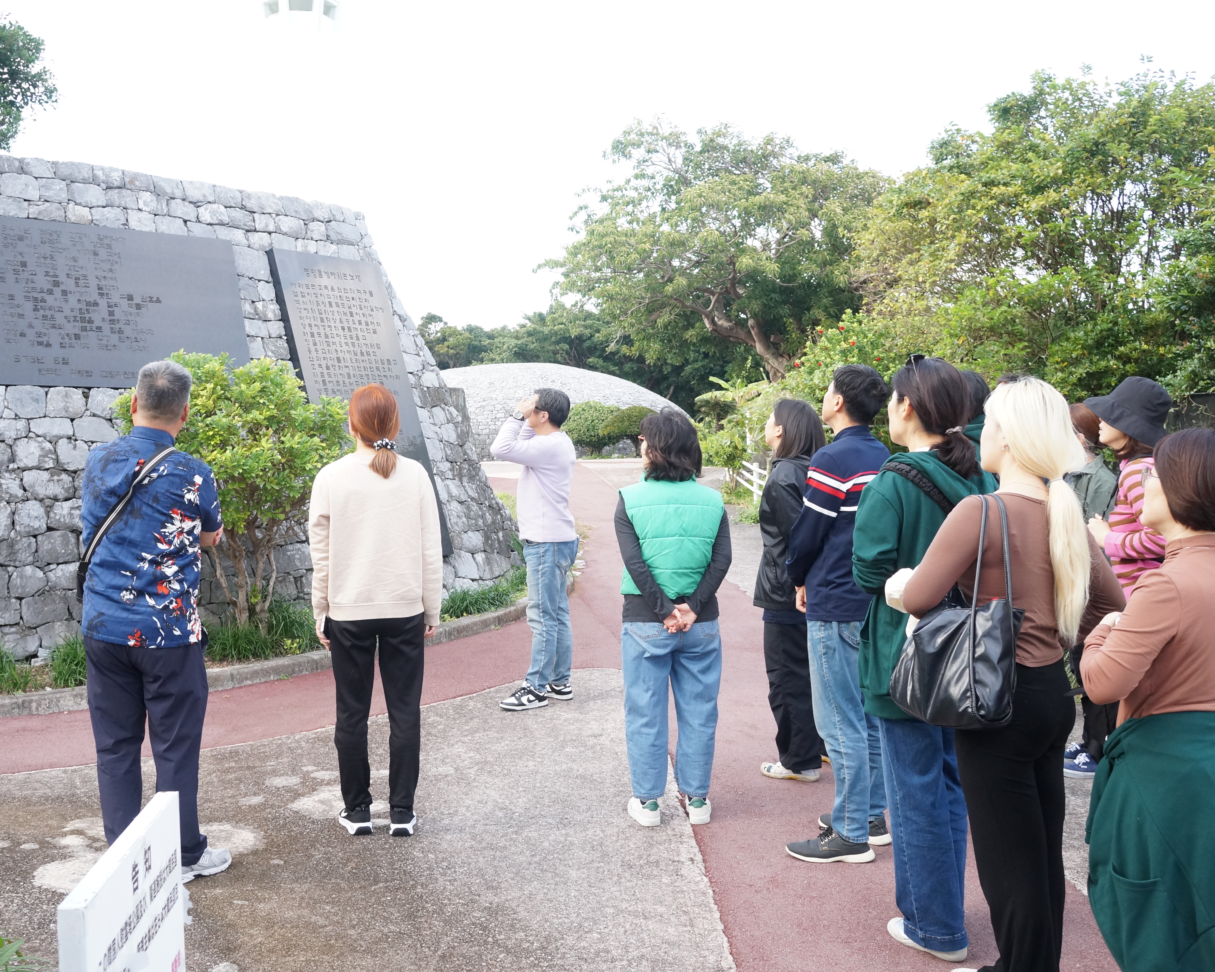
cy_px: 487
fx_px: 1223
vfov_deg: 43.4
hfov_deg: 52.6
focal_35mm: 34
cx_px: 501
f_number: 5.6
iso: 800
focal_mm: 20
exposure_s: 1/250
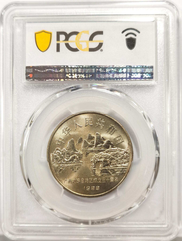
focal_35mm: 54
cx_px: 91
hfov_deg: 27.2
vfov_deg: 35.4
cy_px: 120
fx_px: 376
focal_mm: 5.56
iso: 125
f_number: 16
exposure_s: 1/100
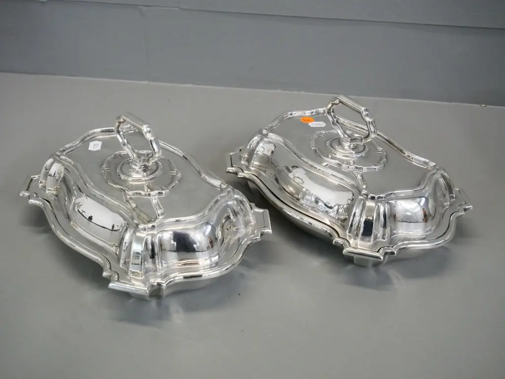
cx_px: 252
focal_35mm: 46
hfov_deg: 41.2
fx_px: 671
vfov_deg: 31.5
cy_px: 190
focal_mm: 23
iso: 3200
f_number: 5.6
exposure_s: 1/125
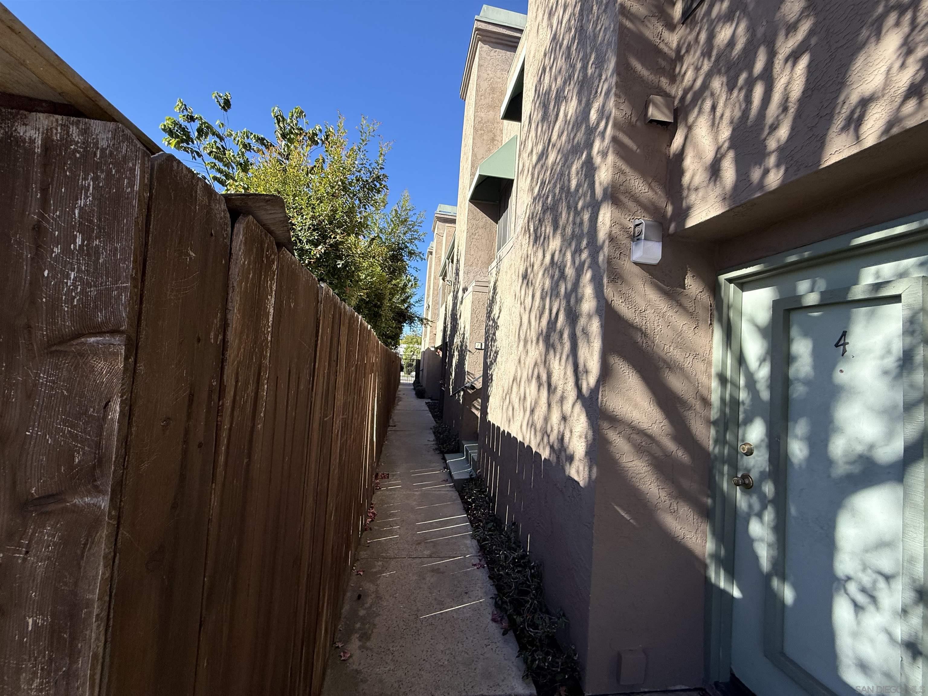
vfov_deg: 85.7
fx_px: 375
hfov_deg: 102.1
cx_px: 464
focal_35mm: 14
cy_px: 348
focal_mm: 2.22
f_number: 2.2
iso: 50
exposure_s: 1/751
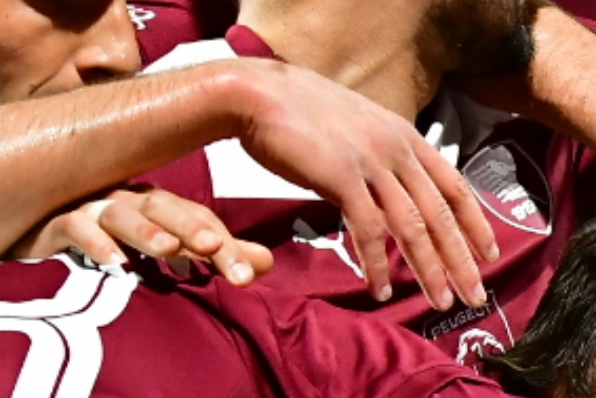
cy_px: 526
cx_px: 712
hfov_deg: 2.8
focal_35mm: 730
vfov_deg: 1.9
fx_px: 12089
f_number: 4
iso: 2500
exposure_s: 1/500
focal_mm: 85
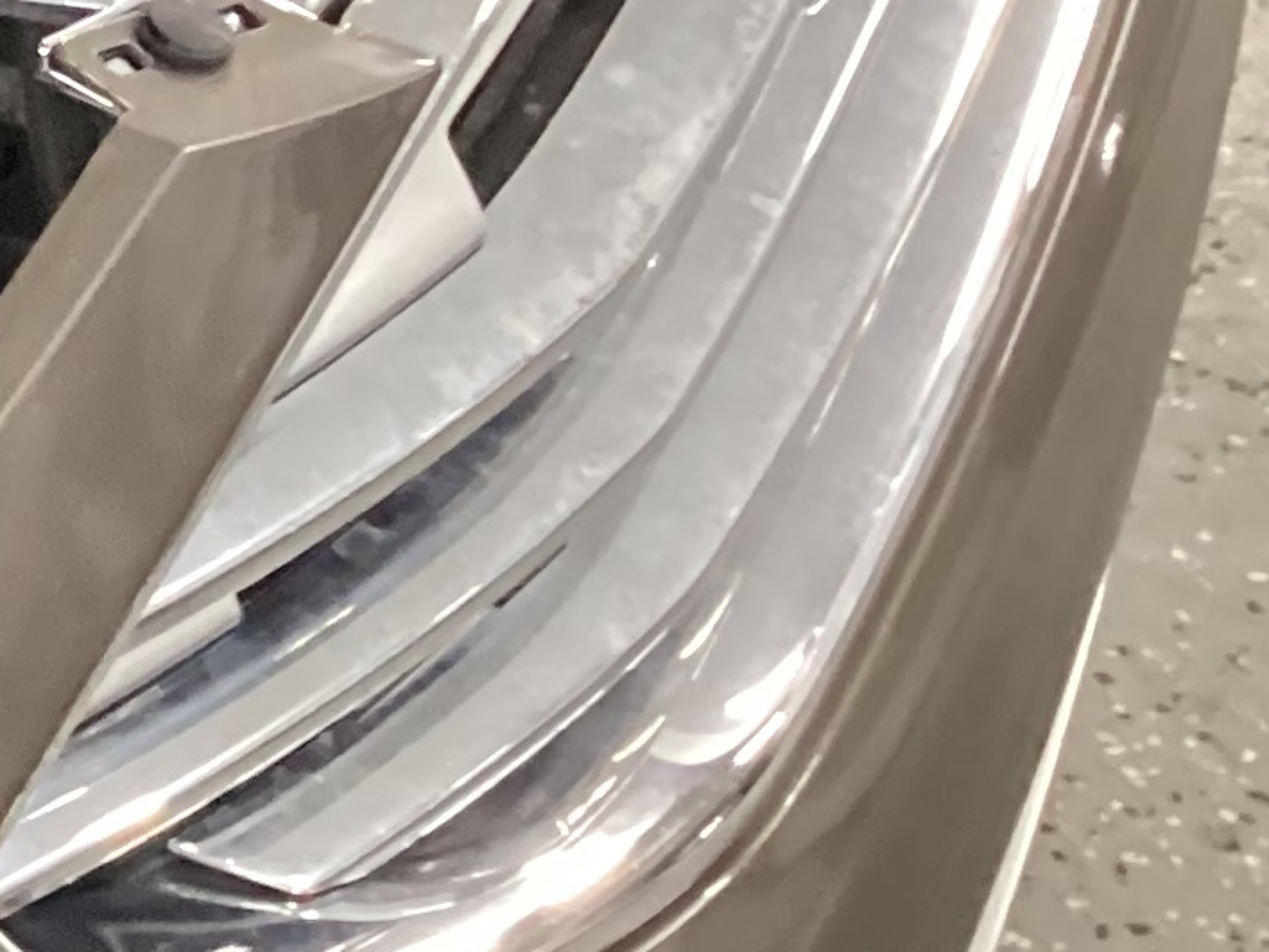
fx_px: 5242
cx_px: -1570
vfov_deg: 10.1
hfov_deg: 11.8
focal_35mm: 143
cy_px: -335
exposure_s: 1/30
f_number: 2.4
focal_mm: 3.3
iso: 640
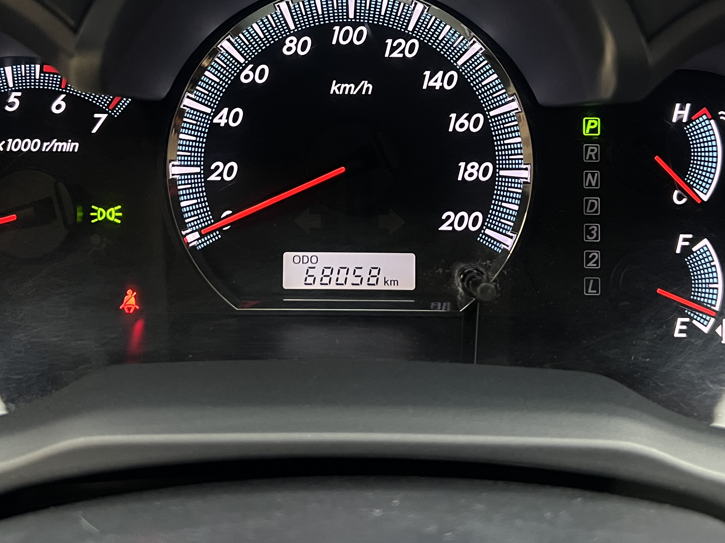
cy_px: 152
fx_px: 901
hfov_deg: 43.8
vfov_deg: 33.1
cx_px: 342
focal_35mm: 43
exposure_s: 1/50
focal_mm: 5.7
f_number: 1.5
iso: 400
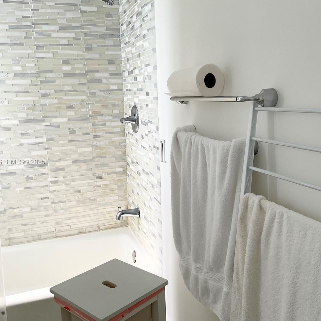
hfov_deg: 47.1
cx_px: 179
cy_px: 162
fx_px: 367
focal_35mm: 35
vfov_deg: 47.2
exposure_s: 1/122
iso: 16
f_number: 1.8
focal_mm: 3
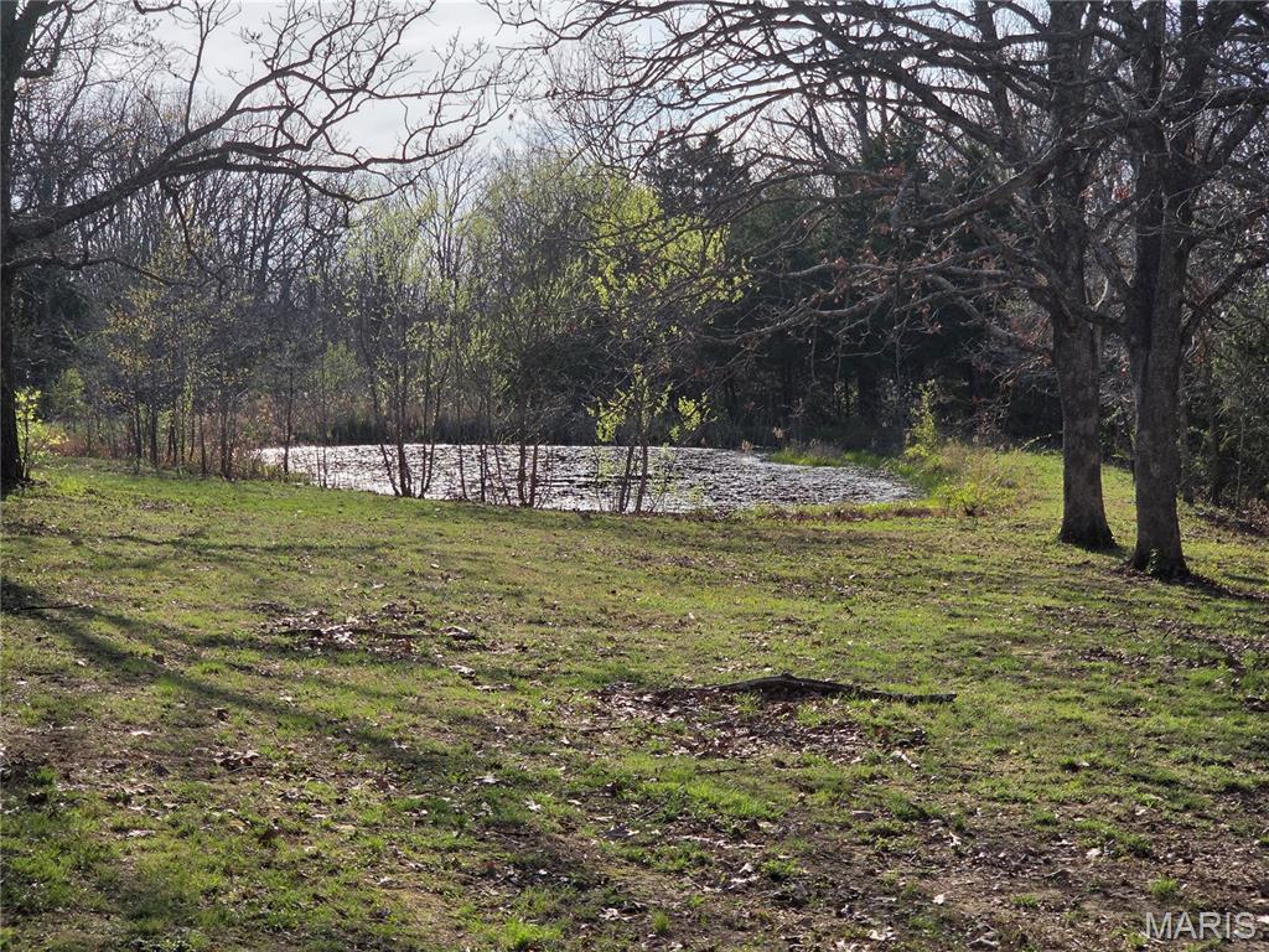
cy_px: 476
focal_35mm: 69
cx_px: 634
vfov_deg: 21.3
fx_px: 2529
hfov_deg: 28.2
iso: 25
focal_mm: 7
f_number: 2.4
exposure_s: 1/1376
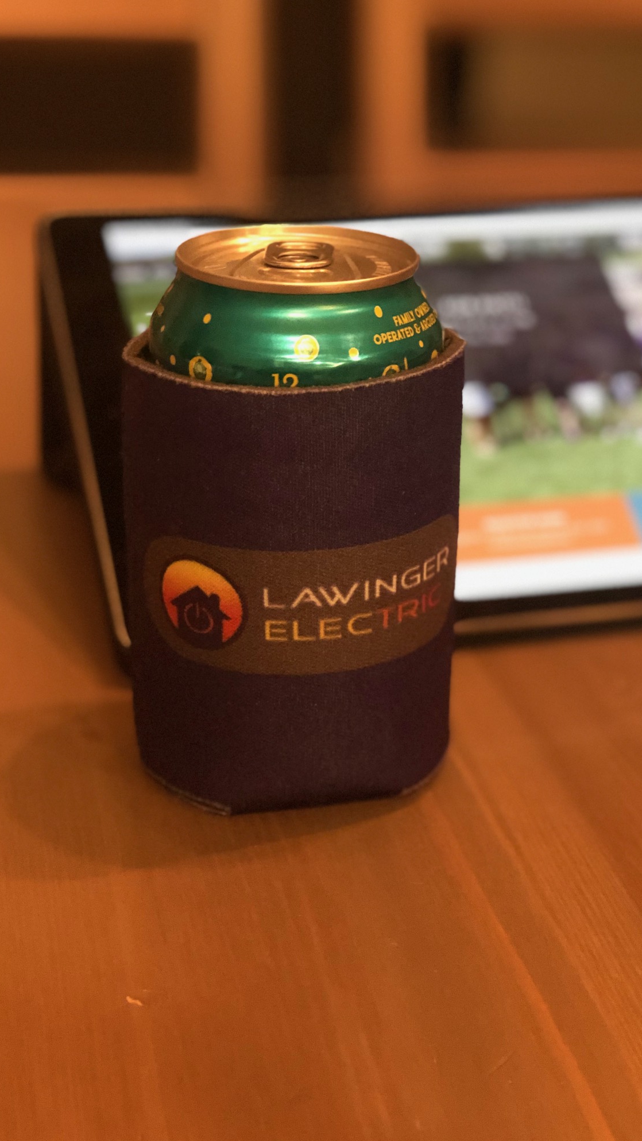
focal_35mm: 63
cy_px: 578
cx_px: 399
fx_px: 1906
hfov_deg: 19.1
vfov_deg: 33.3
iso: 1000
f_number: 2.8
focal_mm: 6.6
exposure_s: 1/30
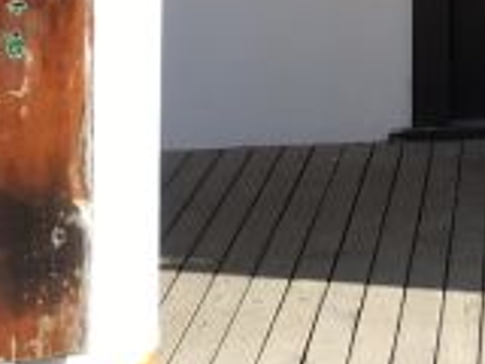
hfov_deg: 14.1
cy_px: -308
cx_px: 818
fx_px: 1779
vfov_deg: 10.9
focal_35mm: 127
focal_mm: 4.15
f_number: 2.2
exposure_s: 1/527
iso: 25
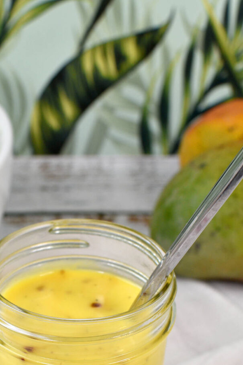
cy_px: 303
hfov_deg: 15.3
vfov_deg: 22.5
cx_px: 64
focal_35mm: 89
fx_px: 900
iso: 400
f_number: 6.3
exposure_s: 1/30
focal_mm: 35
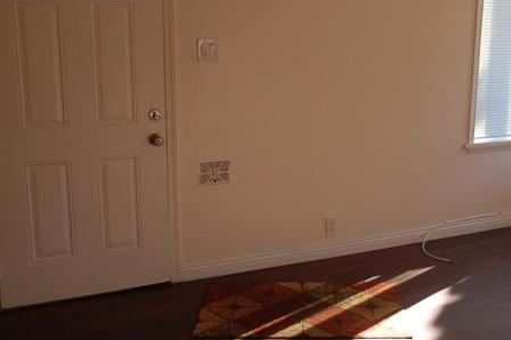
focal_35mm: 54
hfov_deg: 36.6
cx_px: 346
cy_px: 171
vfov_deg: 25.2
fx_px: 762
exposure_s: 1/125
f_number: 5.6
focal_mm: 25
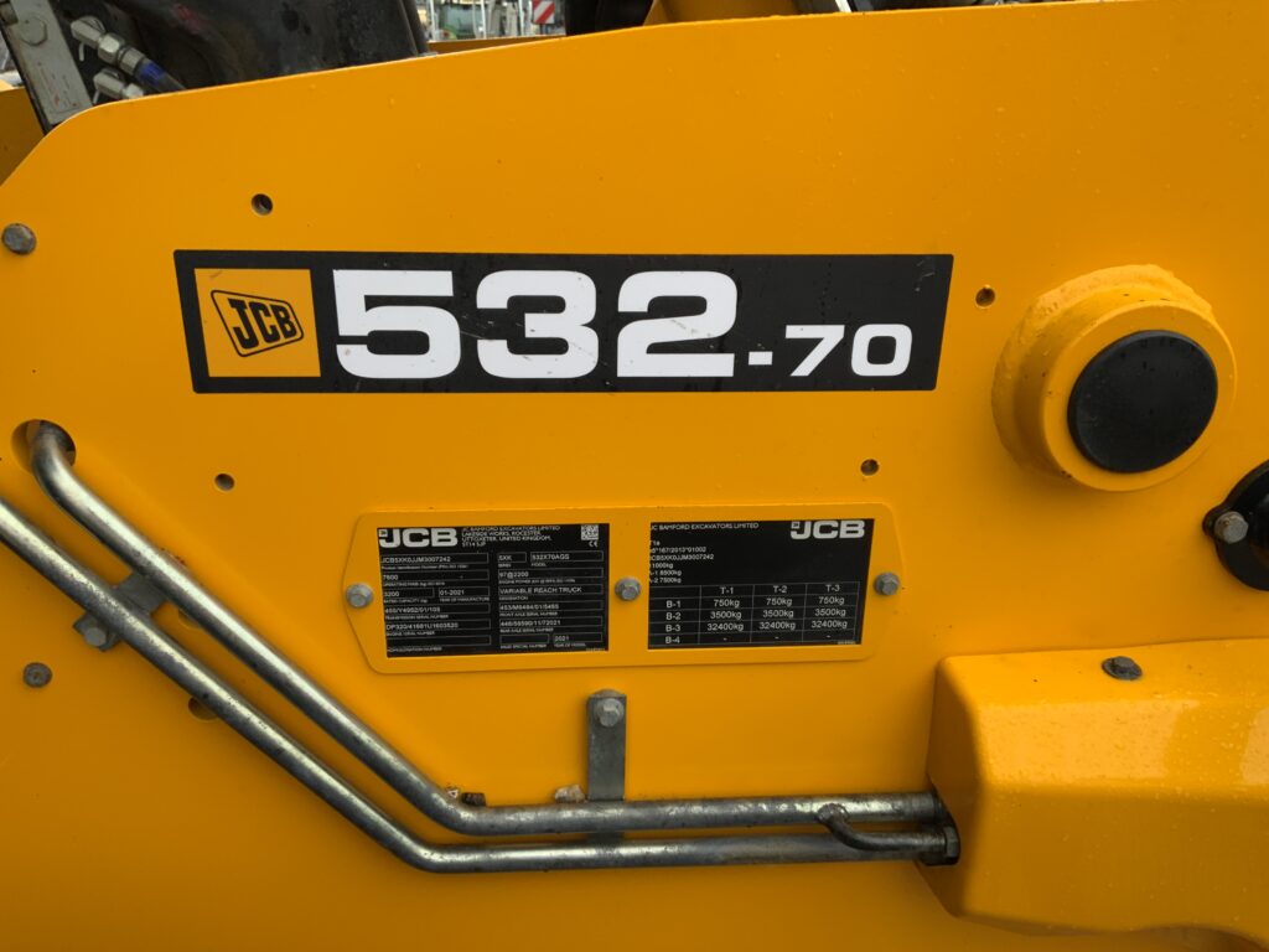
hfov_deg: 61.7
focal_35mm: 29
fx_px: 1063
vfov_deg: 48.2
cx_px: 634
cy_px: 476
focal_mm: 3
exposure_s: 1/122
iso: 50
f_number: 1.8
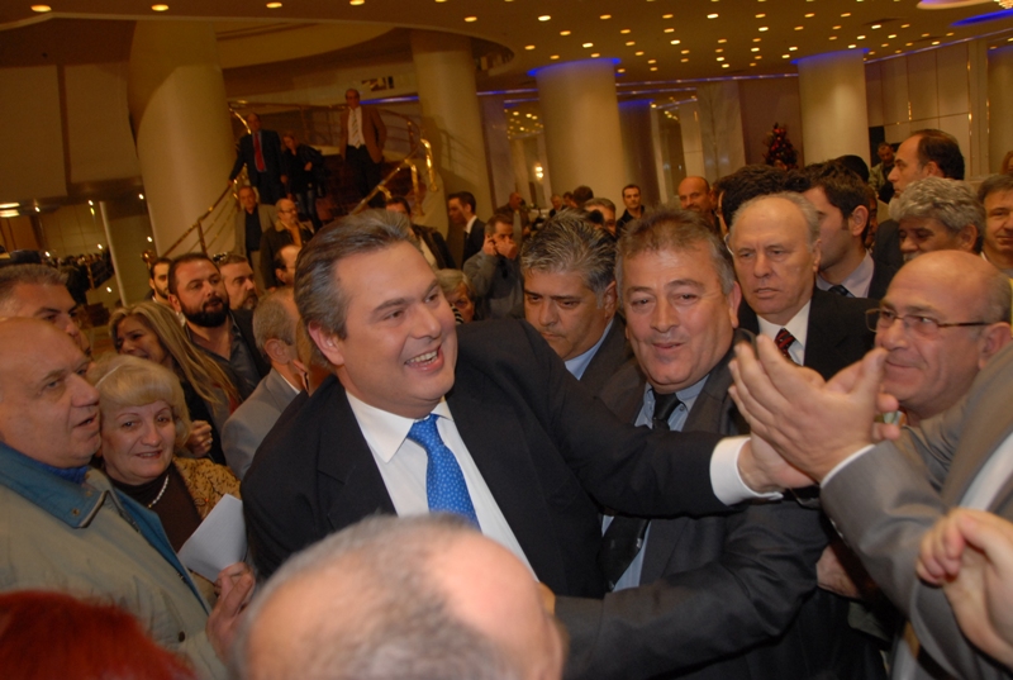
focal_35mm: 30
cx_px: 506
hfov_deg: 61.8
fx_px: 846
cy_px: 340
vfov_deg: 43.8
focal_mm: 20
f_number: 3.5
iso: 400
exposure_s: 1/125
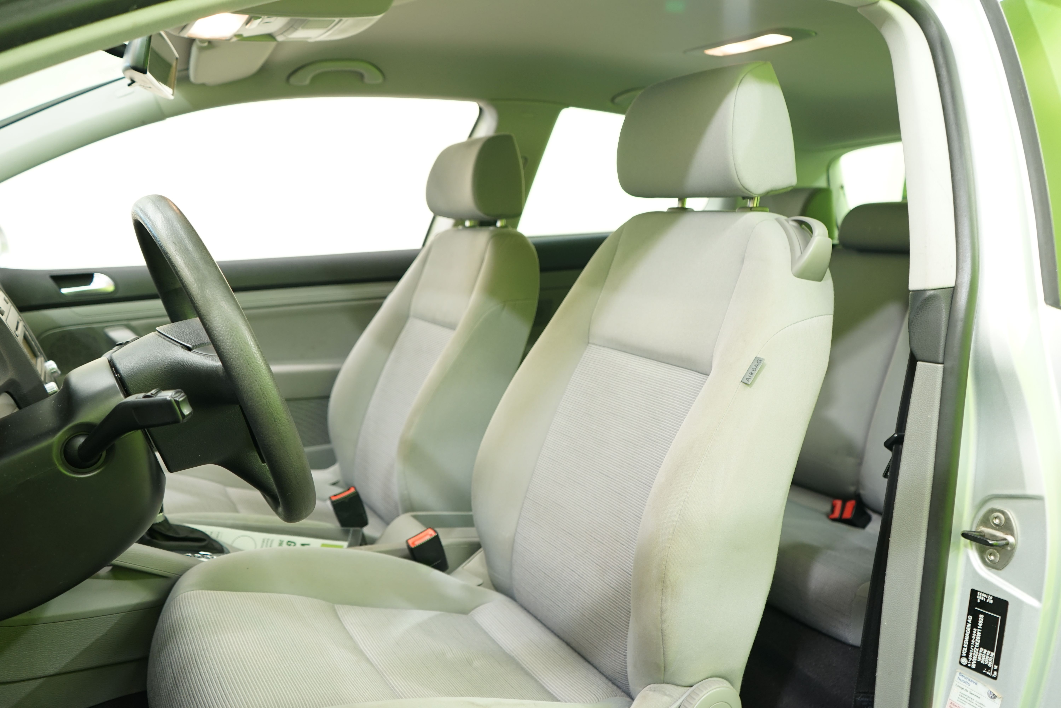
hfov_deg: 65.5
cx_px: 530
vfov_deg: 46.4
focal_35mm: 28
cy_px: 354
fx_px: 825
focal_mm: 28
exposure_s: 1/10
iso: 500
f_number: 4
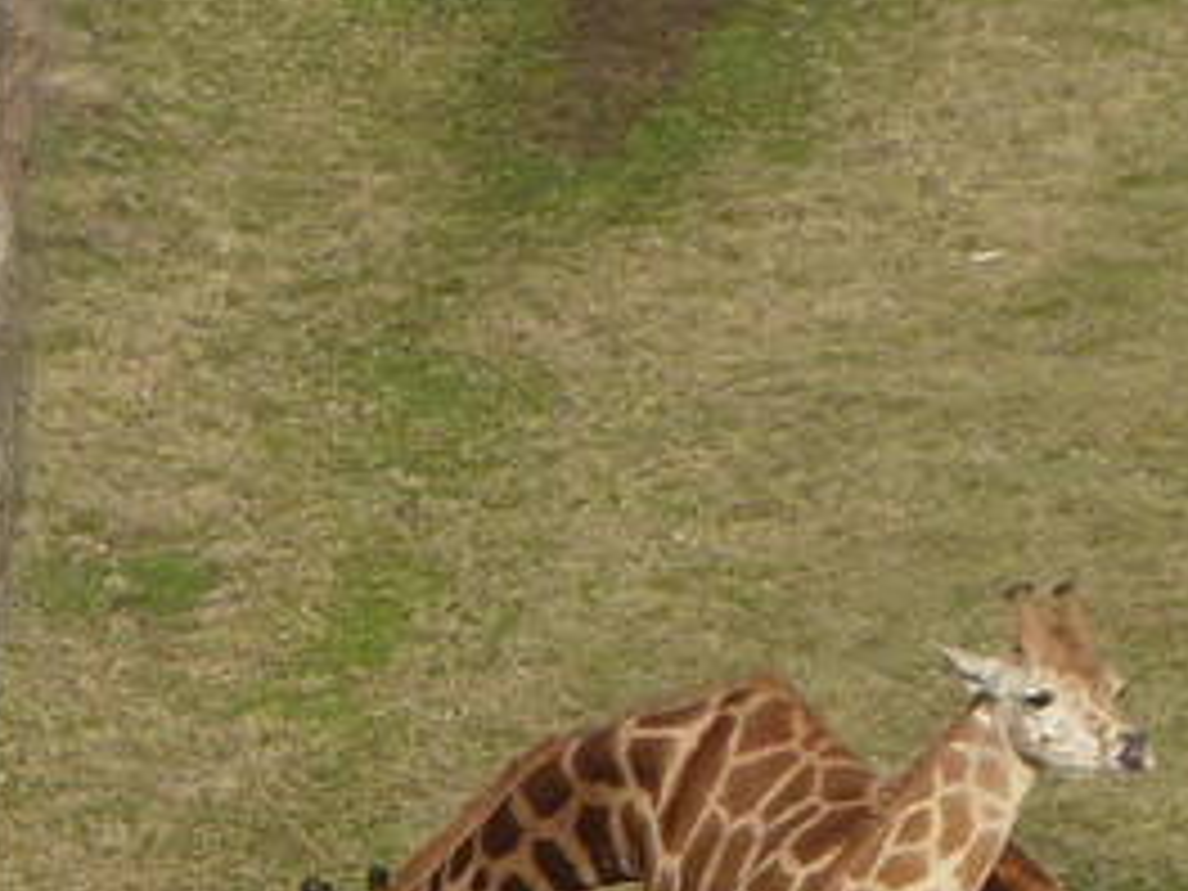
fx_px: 30579
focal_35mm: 891
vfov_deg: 1.7
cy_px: -40
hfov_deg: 2.2
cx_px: -202
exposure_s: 1/500
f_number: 4.5
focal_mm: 24.1
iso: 80
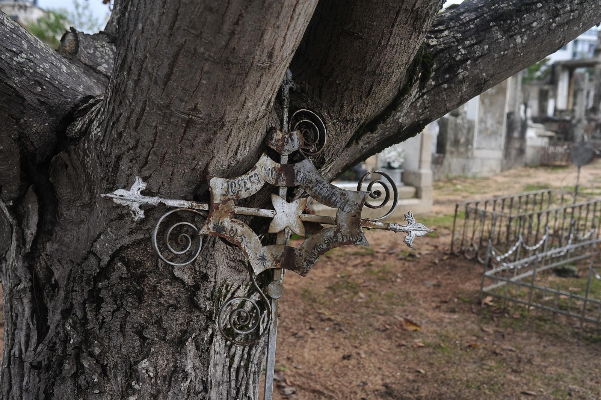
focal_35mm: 35
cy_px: 200
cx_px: 300
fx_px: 584
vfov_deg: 37.8
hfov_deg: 54.5
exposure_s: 1/500
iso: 320
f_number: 5
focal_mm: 35
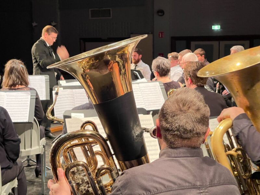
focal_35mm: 64
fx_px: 481
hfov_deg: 30.3
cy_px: 98
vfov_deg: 22.9
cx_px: 130
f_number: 2.2
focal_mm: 7.5
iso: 640
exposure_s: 1/25
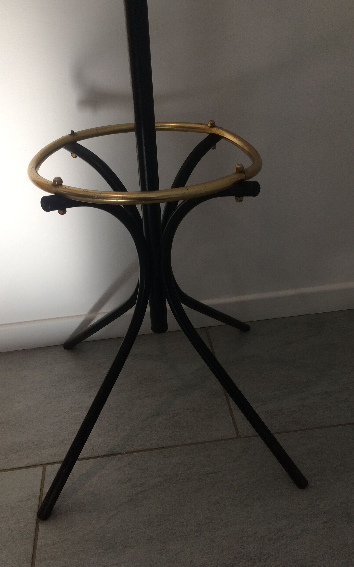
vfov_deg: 61.2
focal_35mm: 31
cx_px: 179
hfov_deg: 40.6
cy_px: 285
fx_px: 479
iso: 64
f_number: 2.2
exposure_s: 1/100
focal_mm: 4.15
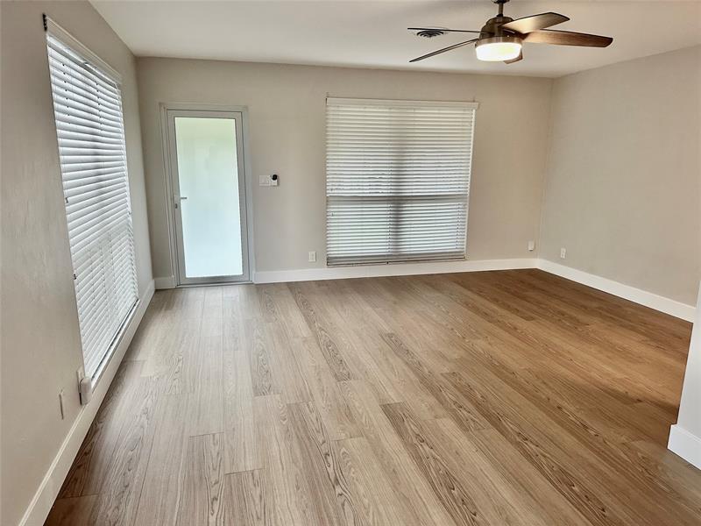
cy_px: 263
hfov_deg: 71.6
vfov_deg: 56.8
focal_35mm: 24
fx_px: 486
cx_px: 350
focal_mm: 6.86
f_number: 1.78
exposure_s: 1/121
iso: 200
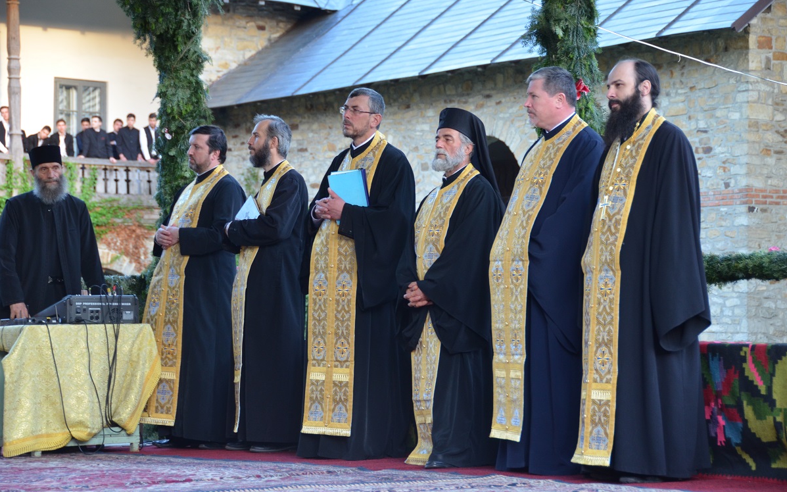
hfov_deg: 19.5
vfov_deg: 12.2
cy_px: 253
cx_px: 393
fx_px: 2295
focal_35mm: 107
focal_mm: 70
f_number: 5
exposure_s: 1/60
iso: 720
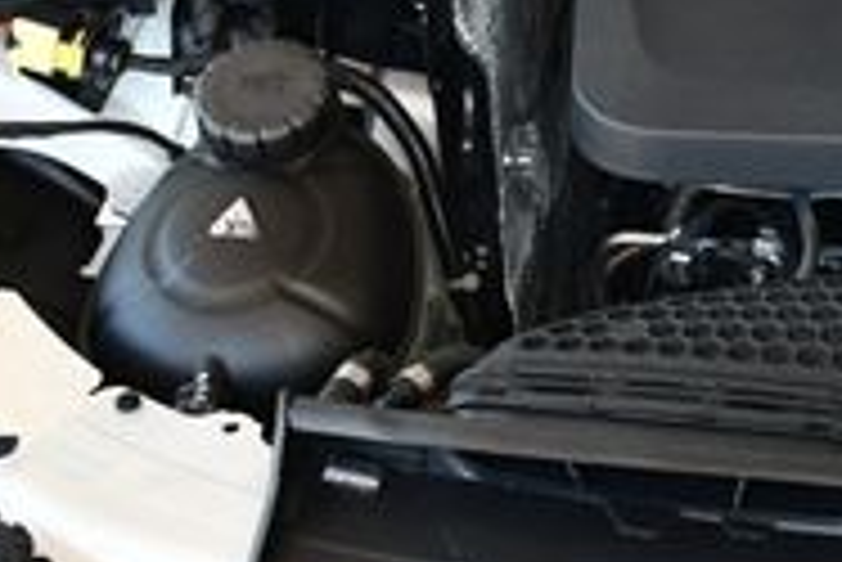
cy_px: 76
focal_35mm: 123
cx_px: 1148
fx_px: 2879
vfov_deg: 11.1
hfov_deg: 15.7
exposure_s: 1/250
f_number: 3.5
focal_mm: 18
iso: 400
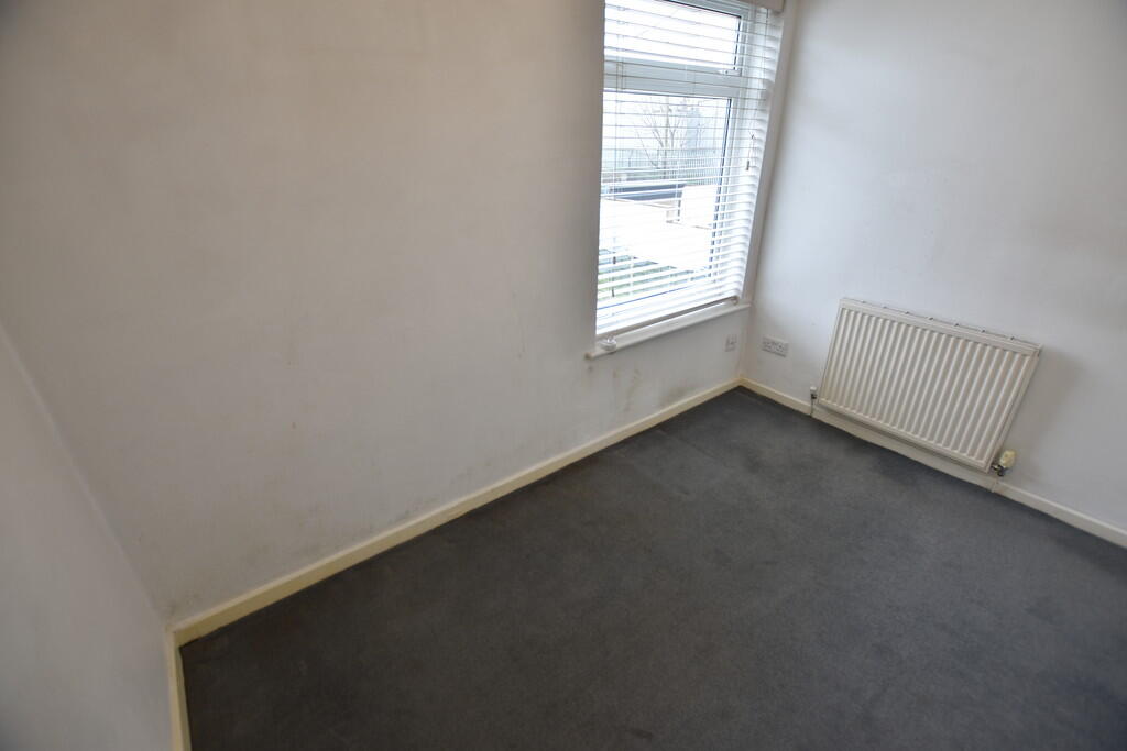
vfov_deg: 77.3
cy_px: 376
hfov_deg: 100.4
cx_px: 564
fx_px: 470
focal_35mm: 15
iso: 100
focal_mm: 10
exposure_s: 1/20
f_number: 3.5
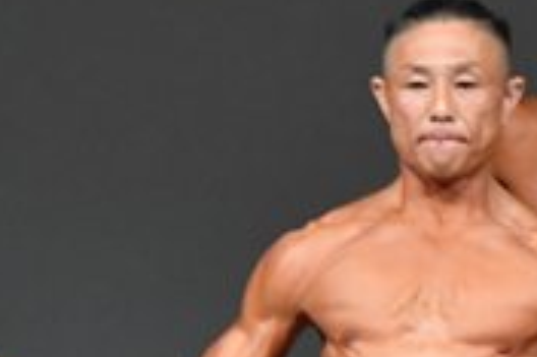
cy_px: 647
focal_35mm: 1518
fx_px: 22622
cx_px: 478
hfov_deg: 1.4
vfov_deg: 0.9
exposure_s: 1/400
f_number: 5.6
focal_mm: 230
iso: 4000
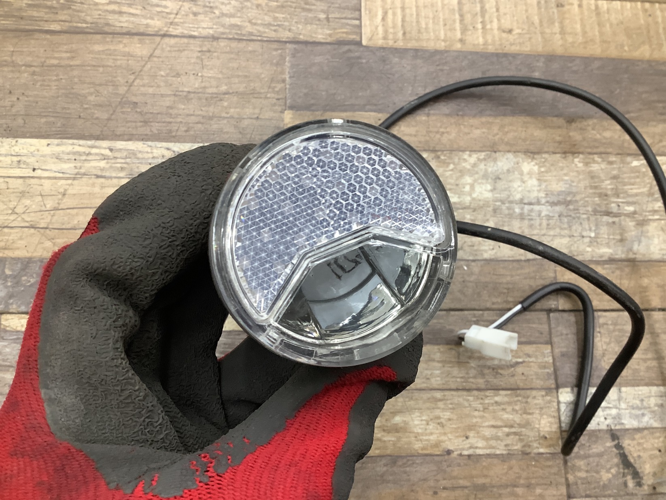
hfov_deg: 58.3
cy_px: 250
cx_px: 333
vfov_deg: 45.5
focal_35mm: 31
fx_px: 597
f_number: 2.4
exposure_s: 1/60
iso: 160
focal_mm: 3.3
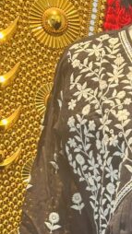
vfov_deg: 17.2
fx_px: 759
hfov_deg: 9.8
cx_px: 161
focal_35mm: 122
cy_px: 232
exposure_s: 1/40
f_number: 1.78
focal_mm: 6.86
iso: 250
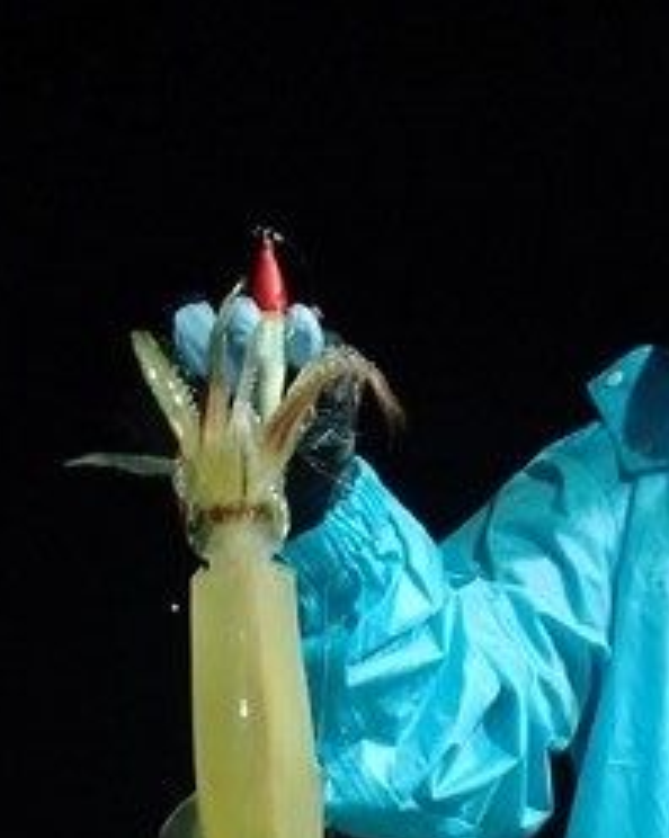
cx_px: 419
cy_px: 669
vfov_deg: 34.3
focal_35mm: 53
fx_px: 1313
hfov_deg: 28.5
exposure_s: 1/30
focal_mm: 5
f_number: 3.9
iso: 400
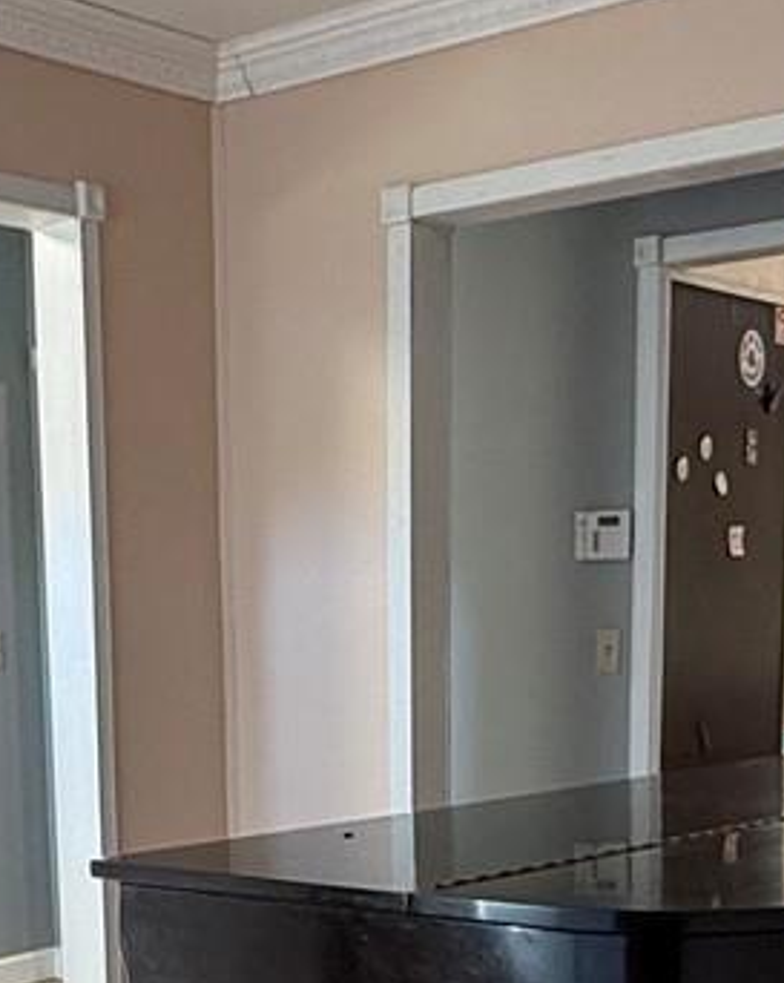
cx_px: 276
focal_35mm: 64
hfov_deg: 23.7
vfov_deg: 27.9
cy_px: 974
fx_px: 1859
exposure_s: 1/60
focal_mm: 2.22
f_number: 2.2
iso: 200
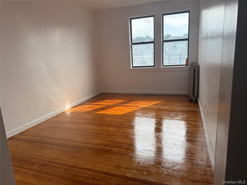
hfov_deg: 71.6
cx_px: 124
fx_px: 171
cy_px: 92
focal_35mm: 24
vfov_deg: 56.8
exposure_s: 1/757
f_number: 1.78
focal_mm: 6.76
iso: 100
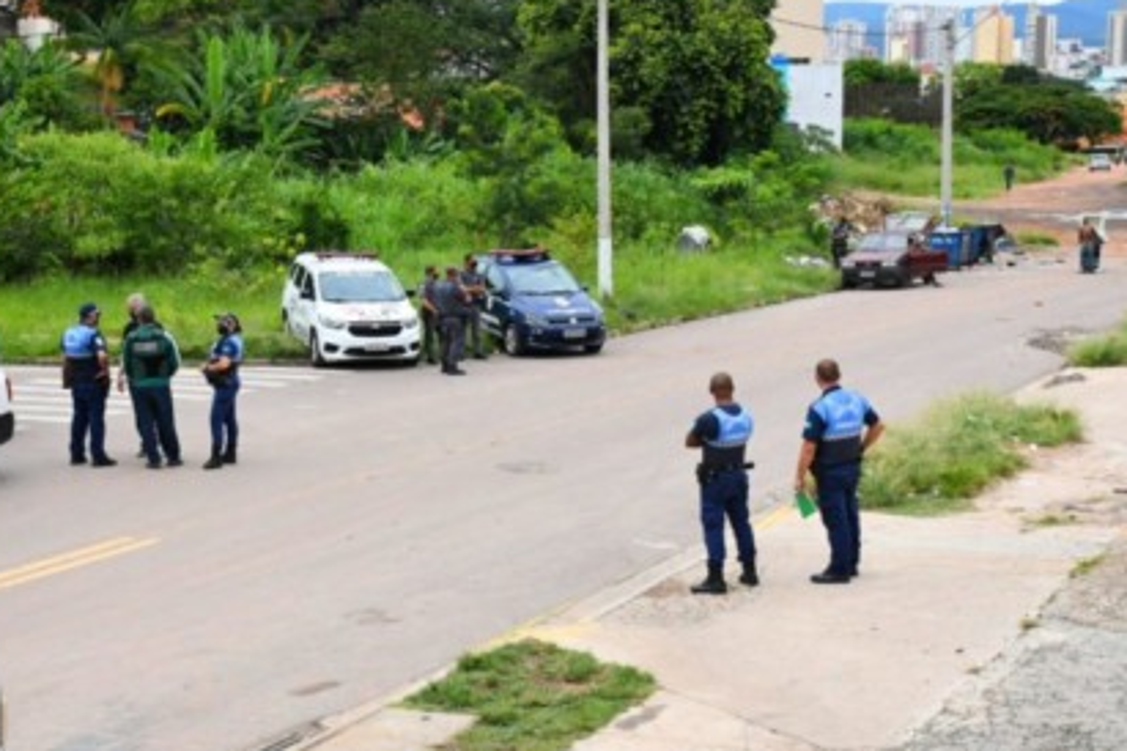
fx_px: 2003
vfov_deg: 21.2
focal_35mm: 64
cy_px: 371
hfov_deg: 31.3
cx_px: 452
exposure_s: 1/6400
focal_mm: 32
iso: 2000
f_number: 5
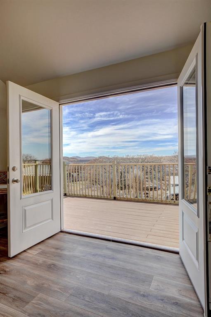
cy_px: 158
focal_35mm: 21
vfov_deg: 81.2
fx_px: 185
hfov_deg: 59.4
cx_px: 106
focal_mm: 14
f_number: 9
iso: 200
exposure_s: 1/200
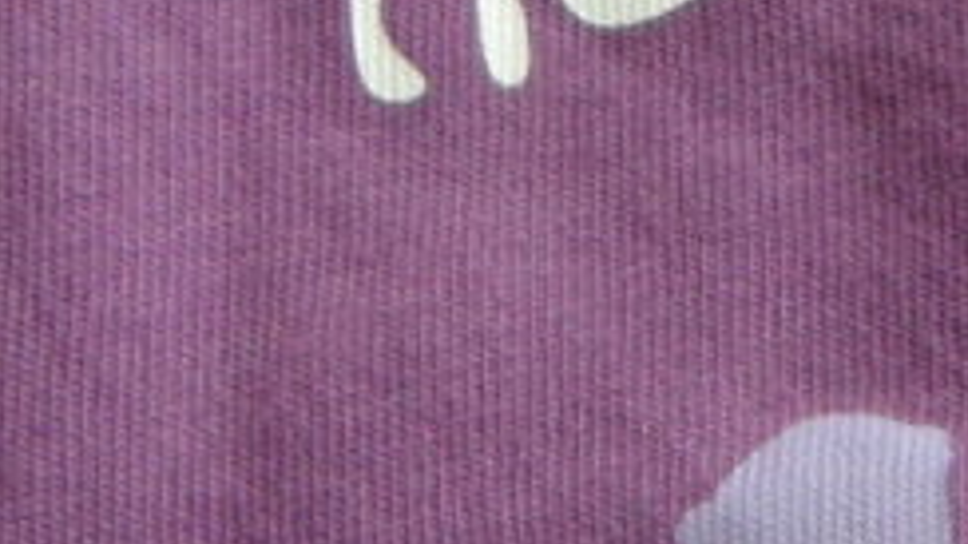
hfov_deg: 13.6
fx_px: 3669
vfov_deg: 8.4
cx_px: 1684
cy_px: -4
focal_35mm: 143
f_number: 2.9
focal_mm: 4.1
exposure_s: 1/90
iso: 80
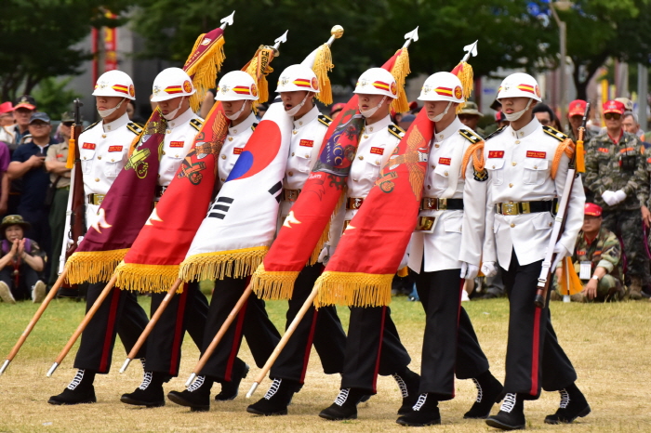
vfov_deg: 7.2
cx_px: 326
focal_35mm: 190
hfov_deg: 10.8
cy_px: 216
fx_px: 3434
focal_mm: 190
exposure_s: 1/1600
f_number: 6.3
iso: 1600
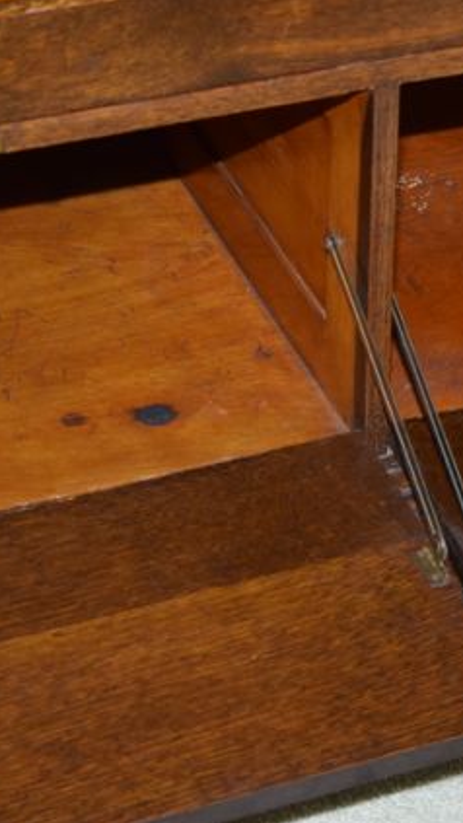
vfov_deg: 16.4
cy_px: 412
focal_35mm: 131
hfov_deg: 9.2
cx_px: 399
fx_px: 2854
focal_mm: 55
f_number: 5.6
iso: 800
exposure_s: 1/125
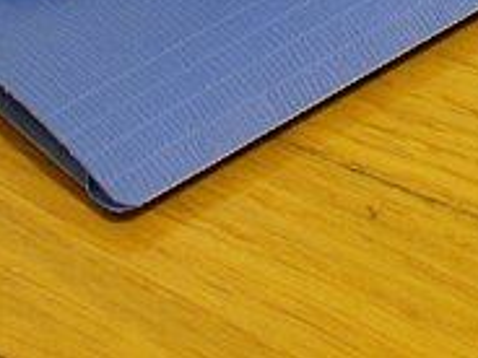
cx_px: 410
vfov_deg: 8.2
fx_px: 2347
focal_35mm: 170
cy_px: -412
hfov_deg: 11.6
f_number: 3.2
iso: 50
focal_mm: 6.39
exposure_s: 2.5
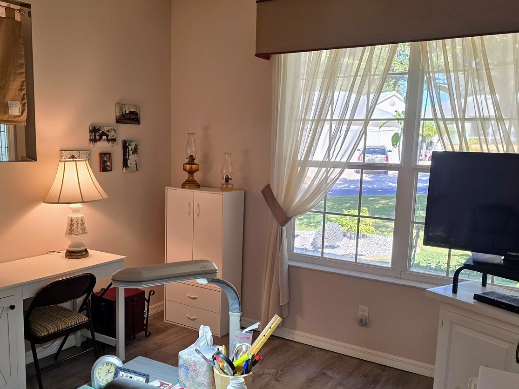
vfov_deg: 42.8
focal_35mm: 33
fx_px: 495
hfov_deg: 55.3
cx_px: 241
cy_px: 222
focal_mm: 6.3
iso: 125
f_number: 1.7
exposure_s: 1/120
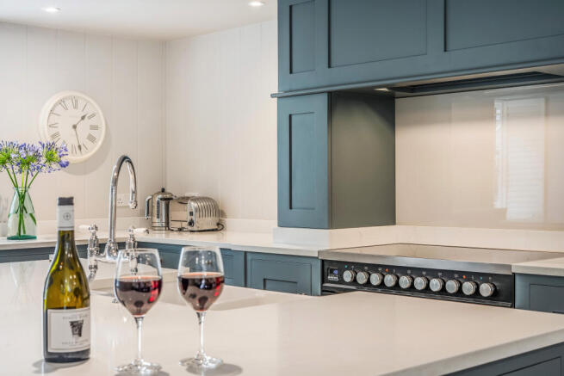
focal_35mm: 50
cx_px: 282
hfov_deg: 39.6
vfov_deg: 27.0
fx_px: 783
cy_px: 188
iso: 100
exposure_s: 1/2.5
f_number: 8
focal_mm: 50
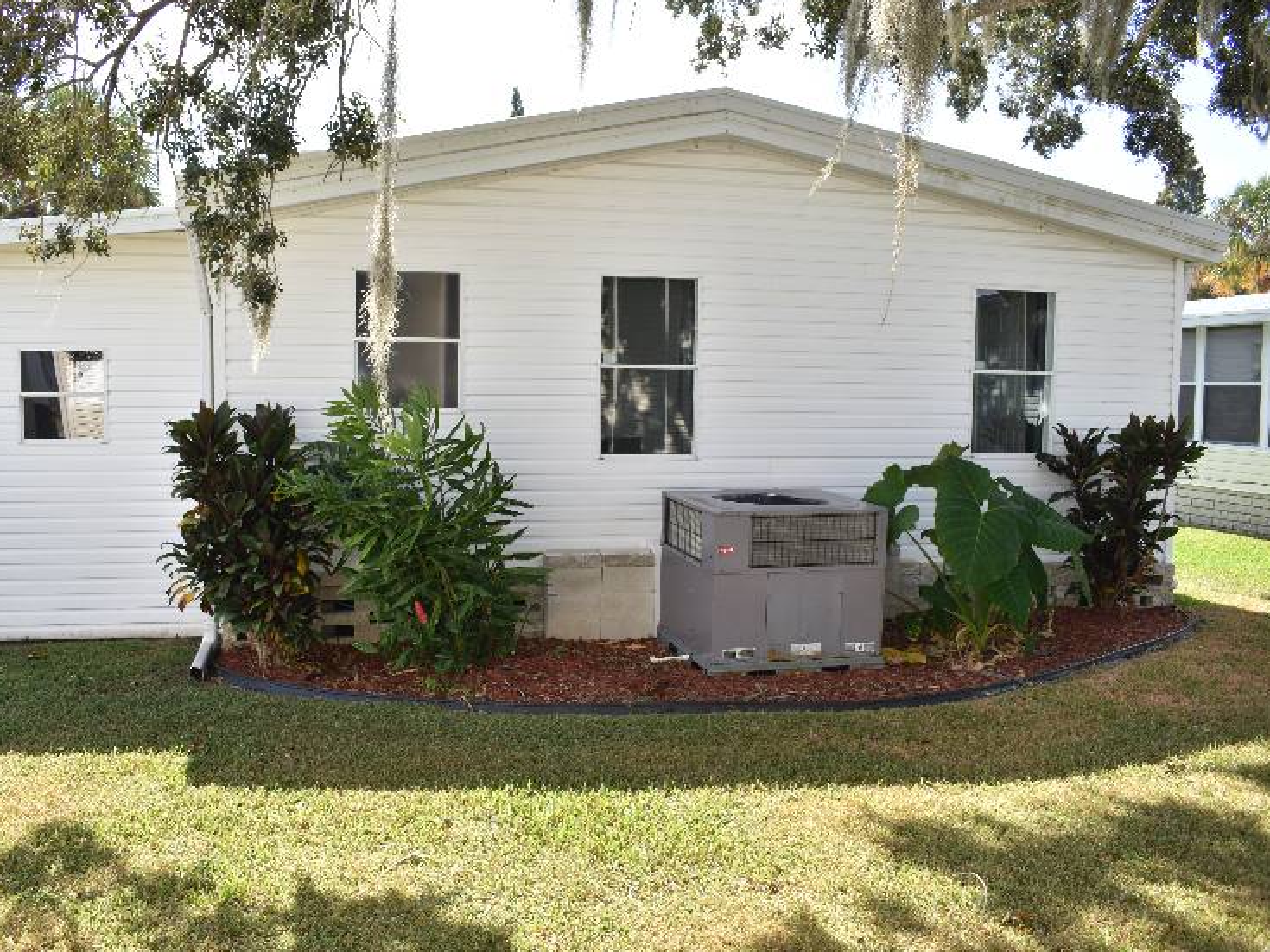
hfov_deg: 59.8
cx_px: 562
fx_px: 1100
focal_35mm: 30
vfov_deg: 46.8
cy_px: 475
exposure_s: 1/200
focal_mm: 18
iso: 100
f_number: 5.6
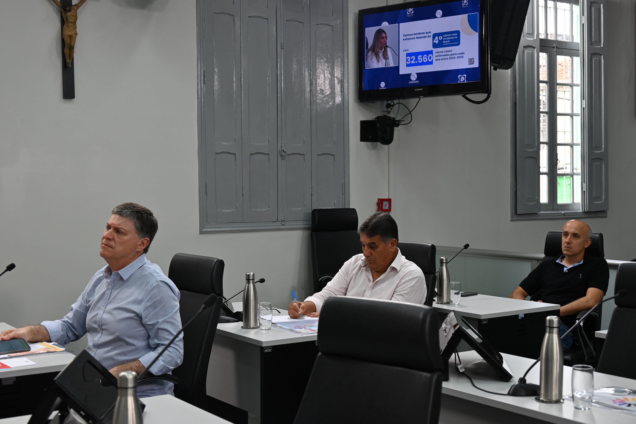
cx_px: 316
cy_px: 208
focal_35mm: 49
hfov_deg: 40.3
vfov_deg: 27.5
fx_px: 866
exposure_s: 1/125
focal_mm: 47
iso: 560
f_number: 5.3
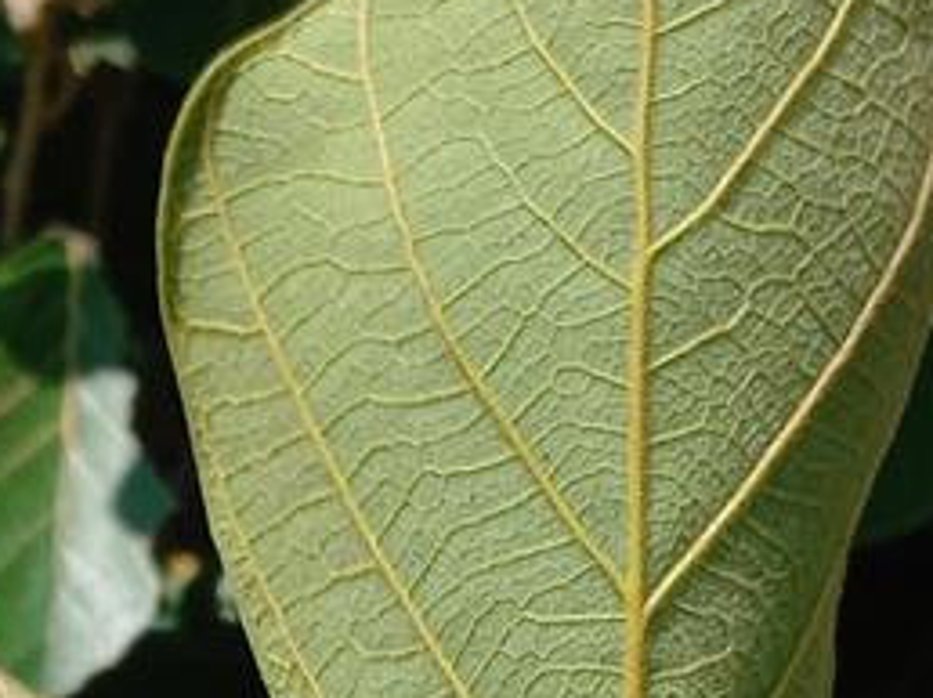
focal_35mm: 127
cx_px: 380
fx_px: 3420
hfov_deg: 15.5
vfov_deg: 11.1
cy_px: 1154
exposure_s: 1/503
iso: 25
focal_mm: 4.6
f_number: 1.8
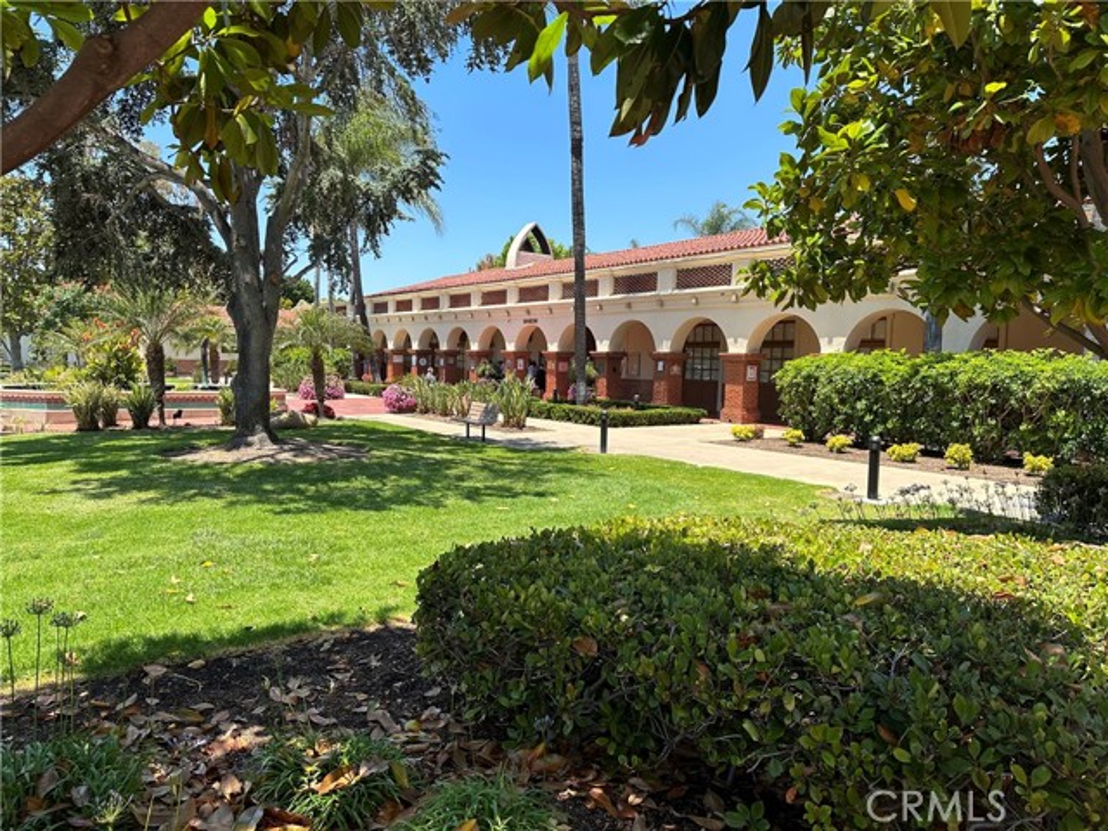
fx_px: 768
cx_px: 554
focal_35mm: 24
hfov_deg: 71.6
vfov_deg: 56.8
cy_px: 416
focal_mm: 6.86
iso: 80
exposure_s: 1/2299
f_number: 1.78
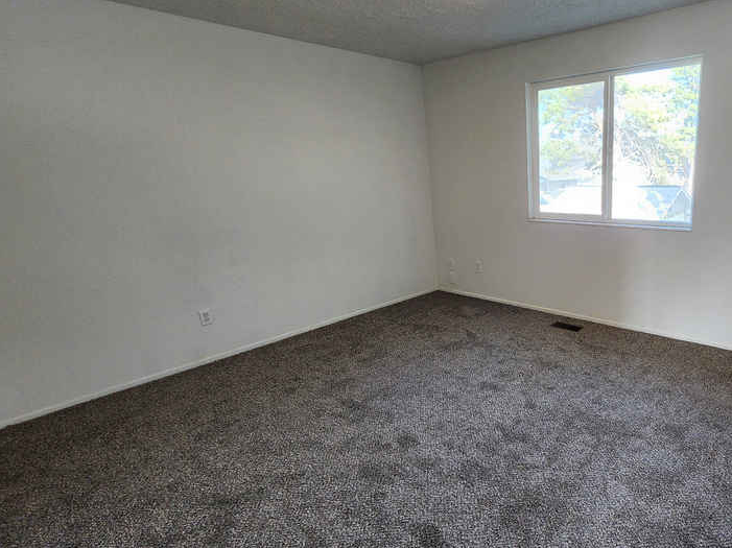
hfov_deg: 79.8
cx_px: 525
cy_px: 283
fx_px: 402
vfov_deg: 68.6
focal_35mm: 19
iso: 200
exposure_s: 1/60
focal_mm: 2.2
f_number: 2.2
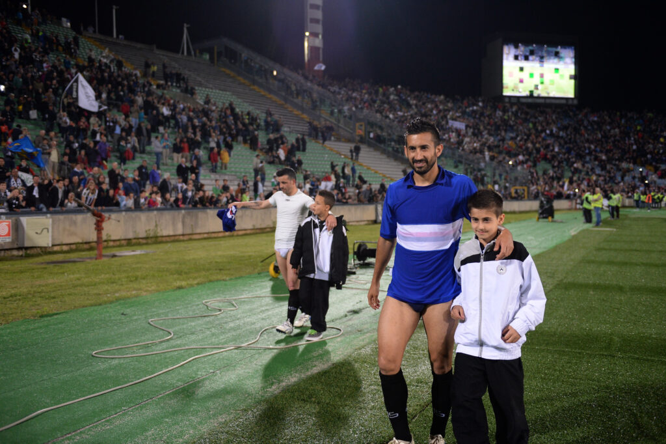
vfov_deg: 36.8
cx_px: 333
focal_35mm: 36
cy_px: 222
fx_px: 666
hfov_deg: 53.1
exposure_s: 1/800
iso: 2500
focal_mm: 36
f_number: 2.8
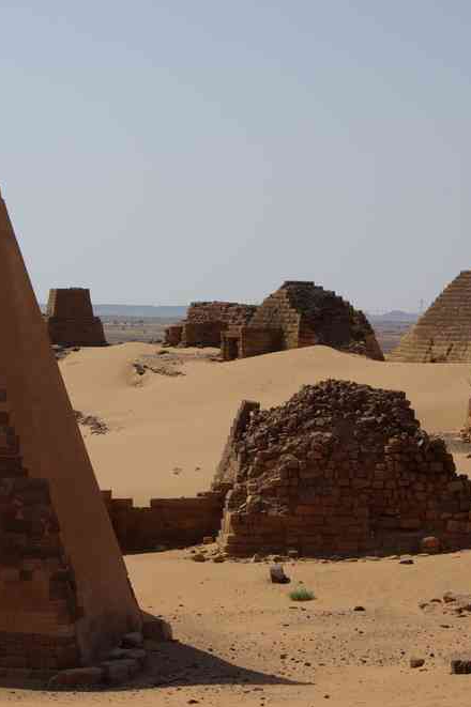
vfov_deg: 21.0
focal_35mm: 97
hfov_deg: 14.0
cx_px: 115
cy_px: 355
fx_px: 1905
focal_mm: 42.5
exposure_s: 1/250
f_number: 9.5
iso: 100
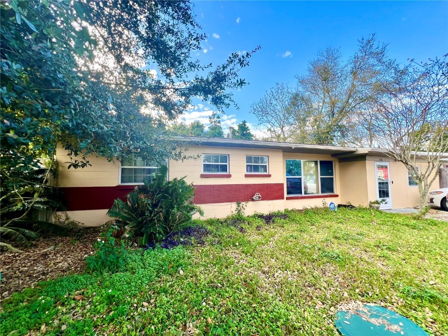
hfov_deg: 106.2
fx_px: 168
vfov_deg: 89.9
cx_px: 224
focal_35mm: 13
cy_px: 168
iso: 32
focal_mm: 1.57
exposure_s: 1/202
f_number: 1.8
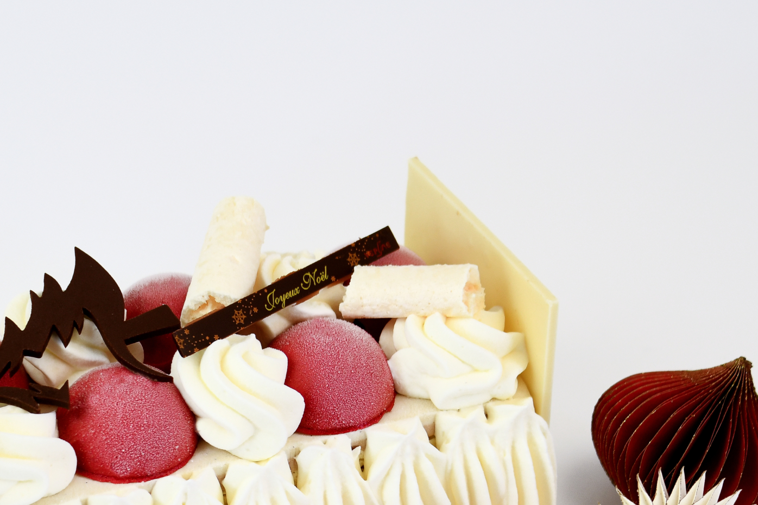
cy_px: 447
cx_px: 215
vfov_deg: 9.6
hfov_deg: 14.3
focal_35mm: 143
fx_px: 3011
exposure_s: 1/125
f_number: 4.5
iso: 250
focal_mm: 52
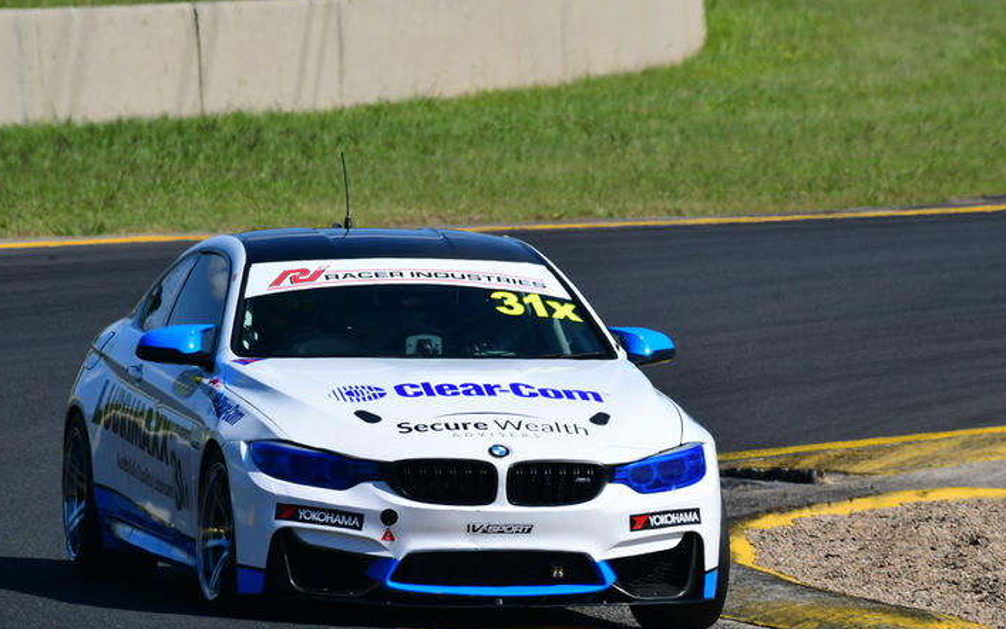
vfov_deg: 1.5
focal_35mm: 865
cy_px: 319
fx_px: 23717
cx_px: 482
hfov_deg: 2.4
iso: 320
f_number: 11
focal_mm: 500
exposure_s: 1/640
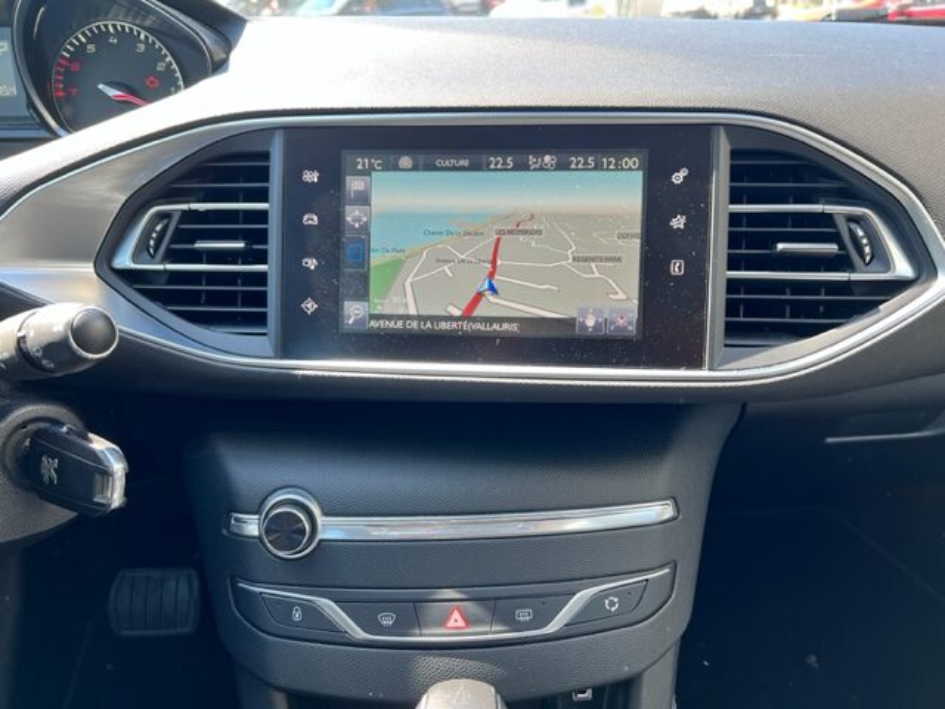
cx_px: 472
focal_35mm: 26
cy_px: 354
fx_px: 710
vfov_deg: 53.1
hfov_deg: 67.3
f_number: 1.5
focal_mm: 5.7
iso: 32
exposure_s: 1/111
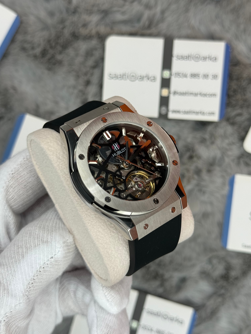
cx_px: 126
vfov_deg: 39.7
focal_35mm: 48
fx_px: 464
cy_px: 167
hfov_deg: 30.3
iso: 64
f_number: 1.78
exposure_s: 1/802
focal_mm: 6.76
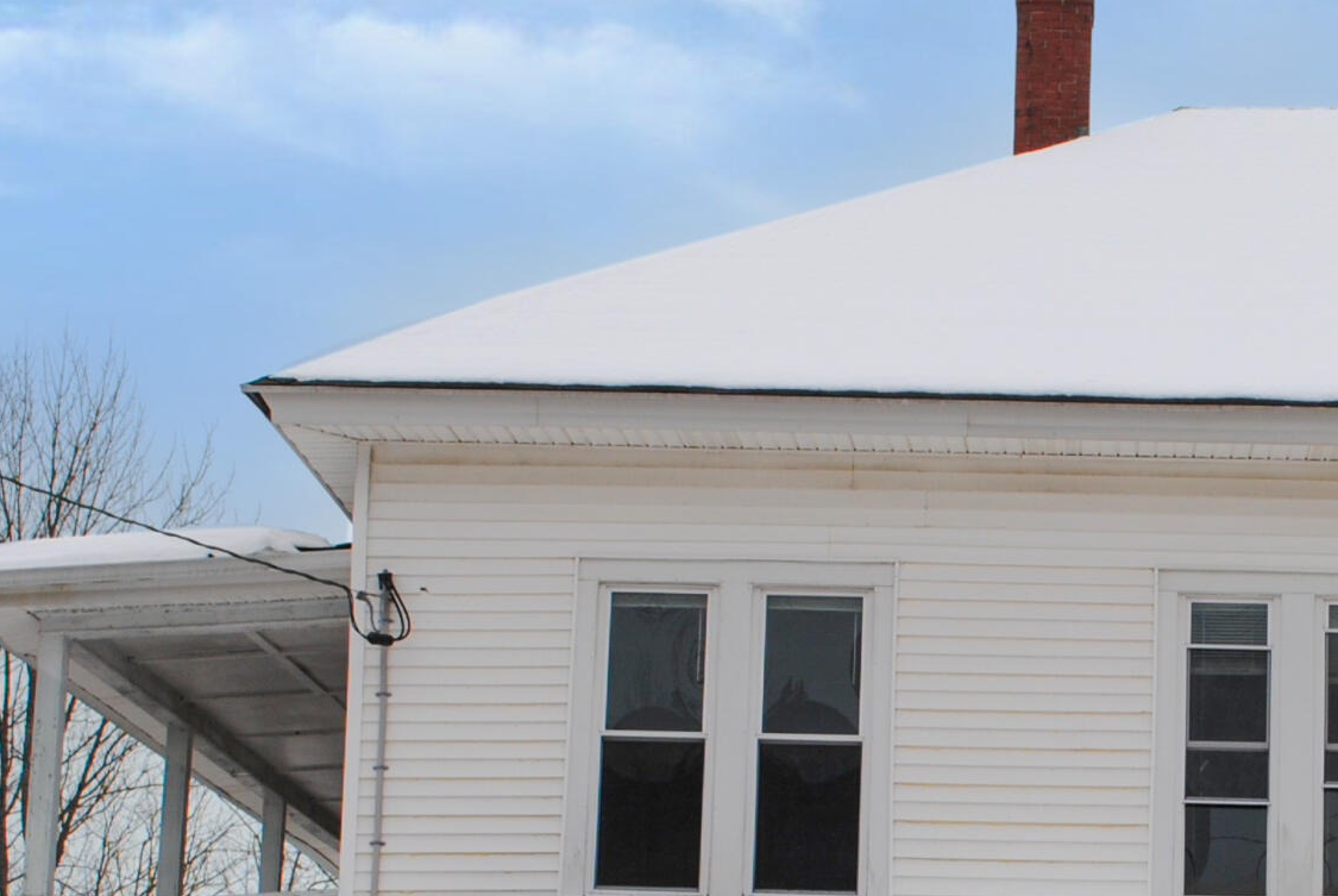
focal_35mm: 96
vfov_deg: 14.1
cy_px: 856
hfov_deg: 20.9
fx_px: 3572
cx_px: 1116
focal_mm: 24
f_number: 9
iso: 100
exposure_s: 1/320
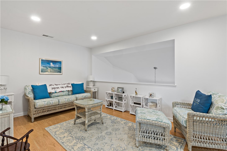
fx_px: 107
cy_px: 76
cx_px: 114
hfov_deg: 93.3
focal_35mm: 17
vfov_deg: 70.4
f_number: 22
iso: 100
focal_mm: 17
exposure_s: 1/1.25
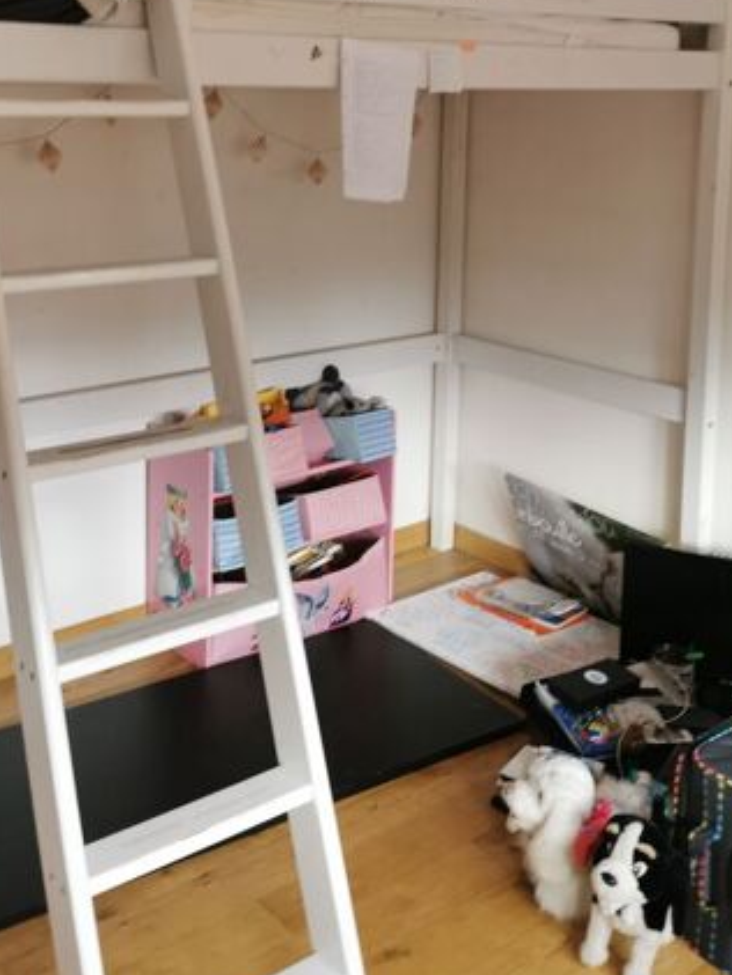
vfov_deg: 44.5
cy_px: 262
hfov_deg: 35.0
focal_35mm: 41
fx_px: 1155
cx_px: 285
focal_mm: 5.56
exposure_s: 1/100
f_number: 1.6
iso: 125
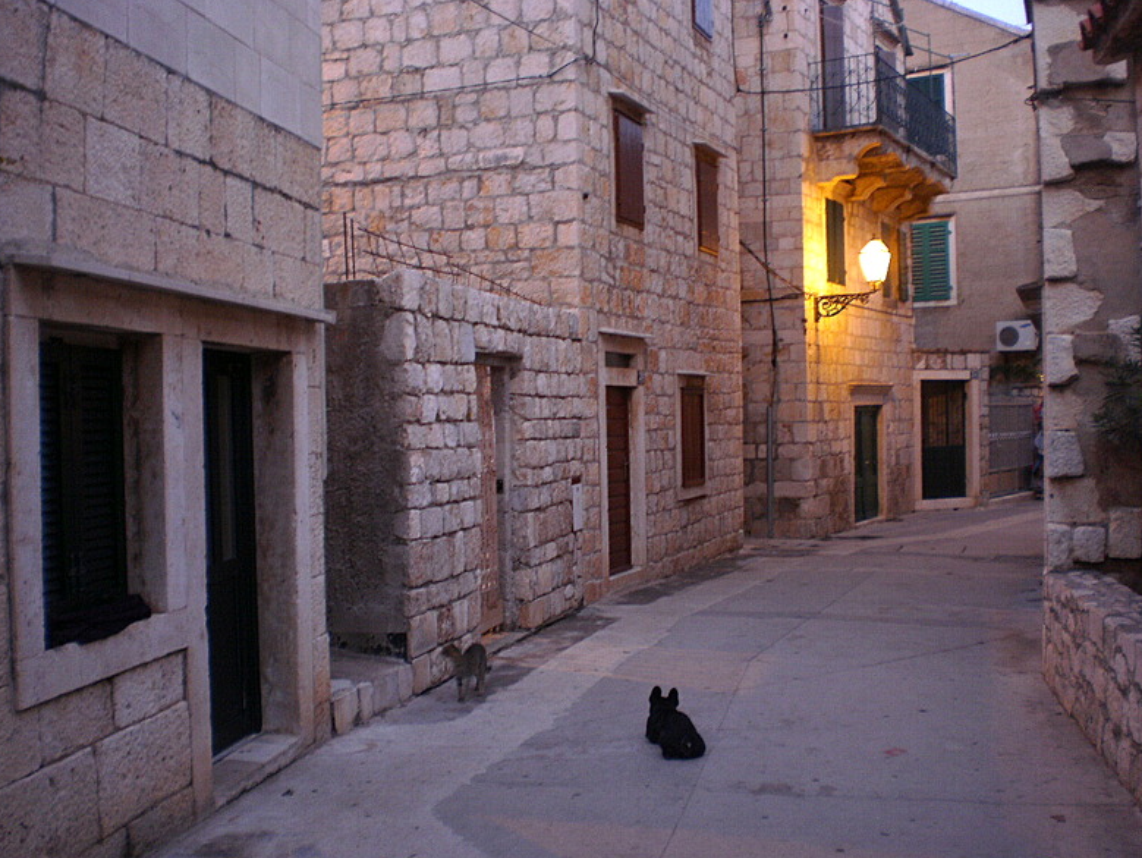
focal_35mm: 39
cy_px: 434
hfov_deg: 47.8
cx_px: 567
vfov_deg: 36.8
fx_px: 1287
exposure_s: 1/6
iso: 100
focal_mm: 6.3
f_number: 3.1
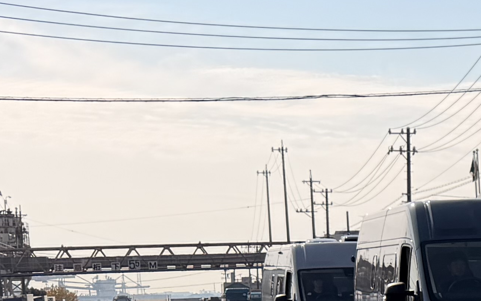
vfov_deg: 11.5
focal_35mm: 112
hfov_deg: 16.1
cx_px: 836
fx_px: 1468
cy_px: 334
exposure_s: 1/10309
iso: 80
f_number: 1.78
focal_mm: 6.76
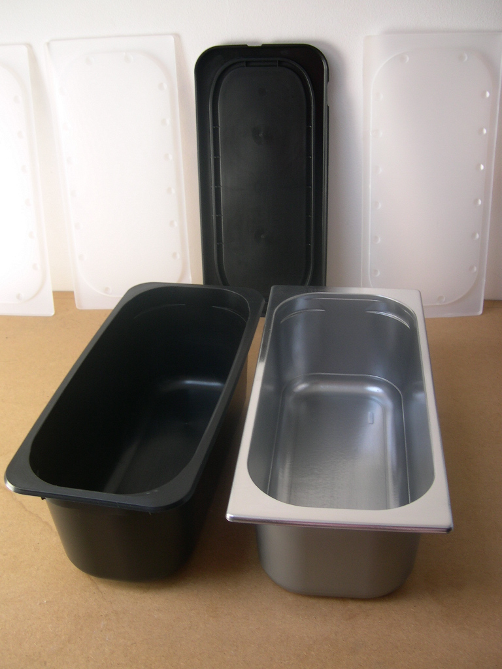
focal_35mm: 38
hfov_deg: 37.7
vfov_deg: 49.0
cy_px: 334
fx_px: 735
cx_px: 251
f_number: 2.8
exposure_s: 1/46.8
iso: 100
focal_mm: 8
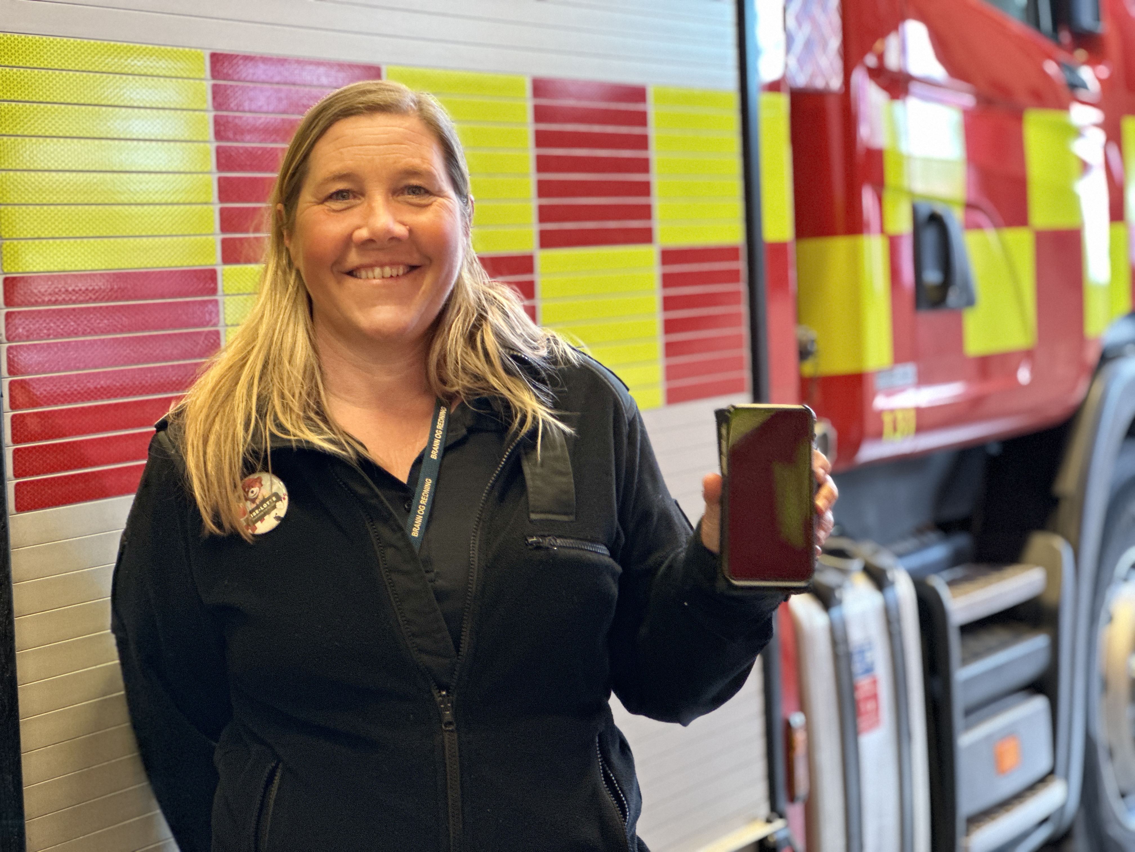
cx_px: 568
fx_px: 2525
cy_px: 426
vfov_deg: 19.1
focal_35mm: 77
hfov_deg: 25.3
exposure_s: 1/25
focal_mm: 9
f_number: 2.8
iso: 320
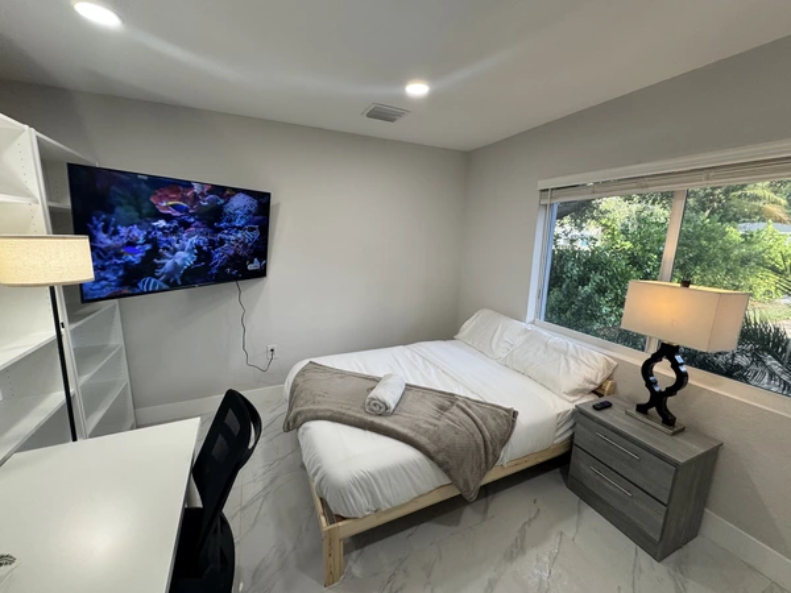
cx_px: 396
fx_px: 320
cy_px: 296
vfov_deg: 85.7
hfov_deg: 102.1
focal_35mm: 14
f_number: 2.2
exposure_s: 1/120
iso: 125
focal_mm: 2.22
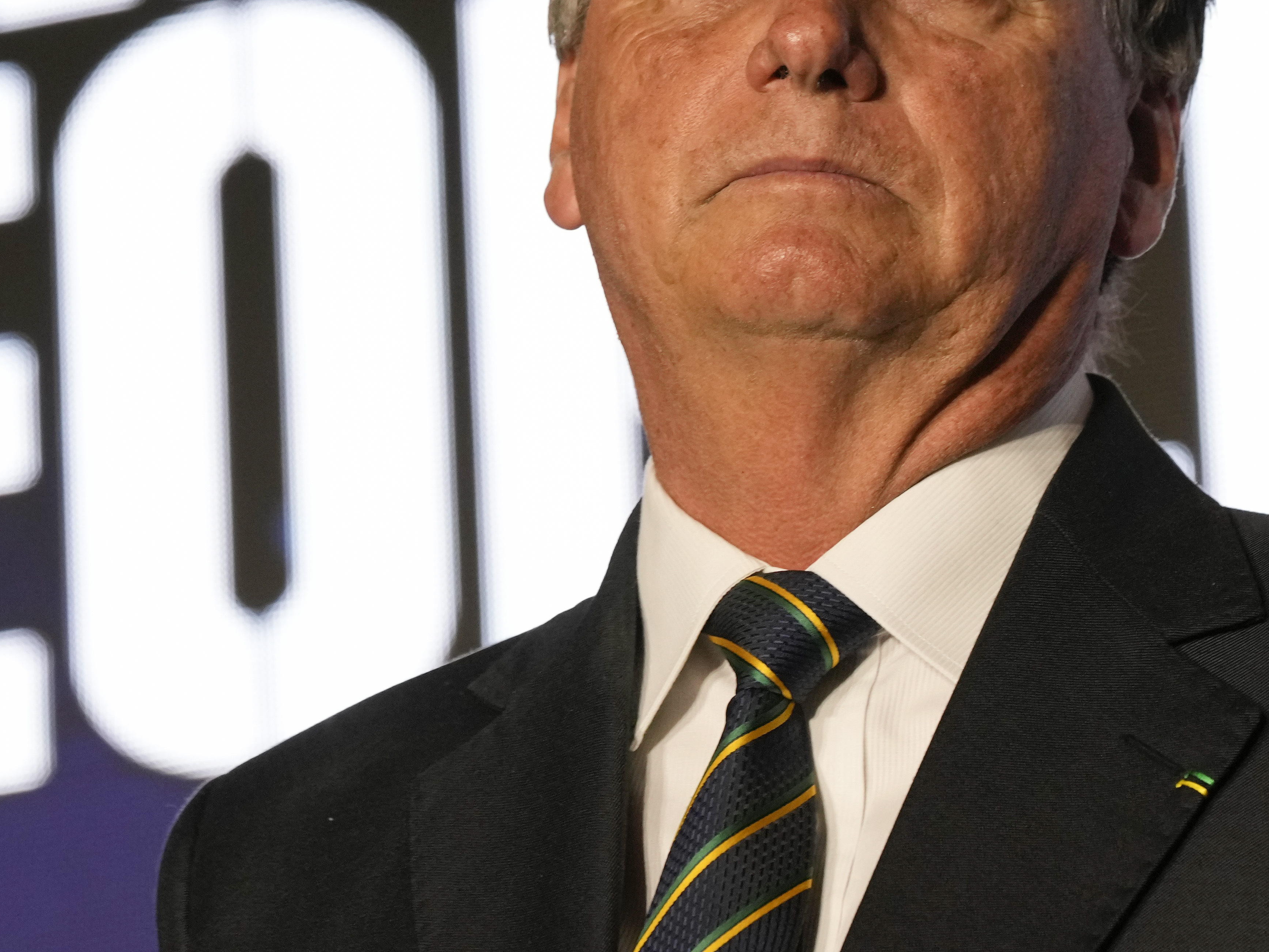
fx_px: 17523
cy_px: 58
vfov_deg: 3.1
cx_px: 485
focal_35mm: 478
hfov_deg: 4.1
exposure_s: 1/250
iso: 2000
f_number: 5
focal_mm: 200
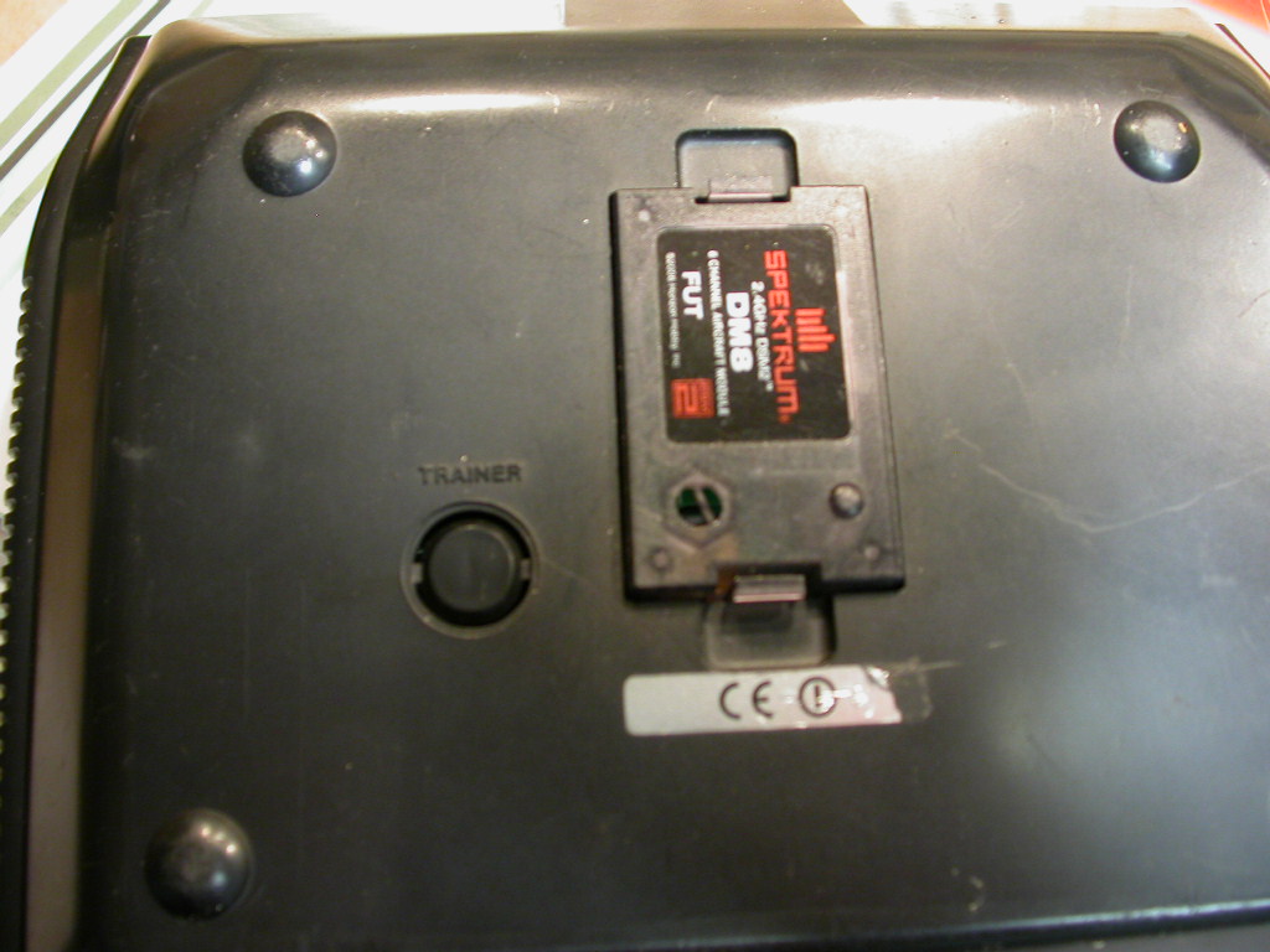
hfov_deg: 49.0
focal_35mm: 38
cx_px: 635
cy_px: 476
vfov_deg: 37.7
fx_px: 1394
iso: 100
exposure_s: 1/4.9
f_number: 2.6
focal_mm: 7.85
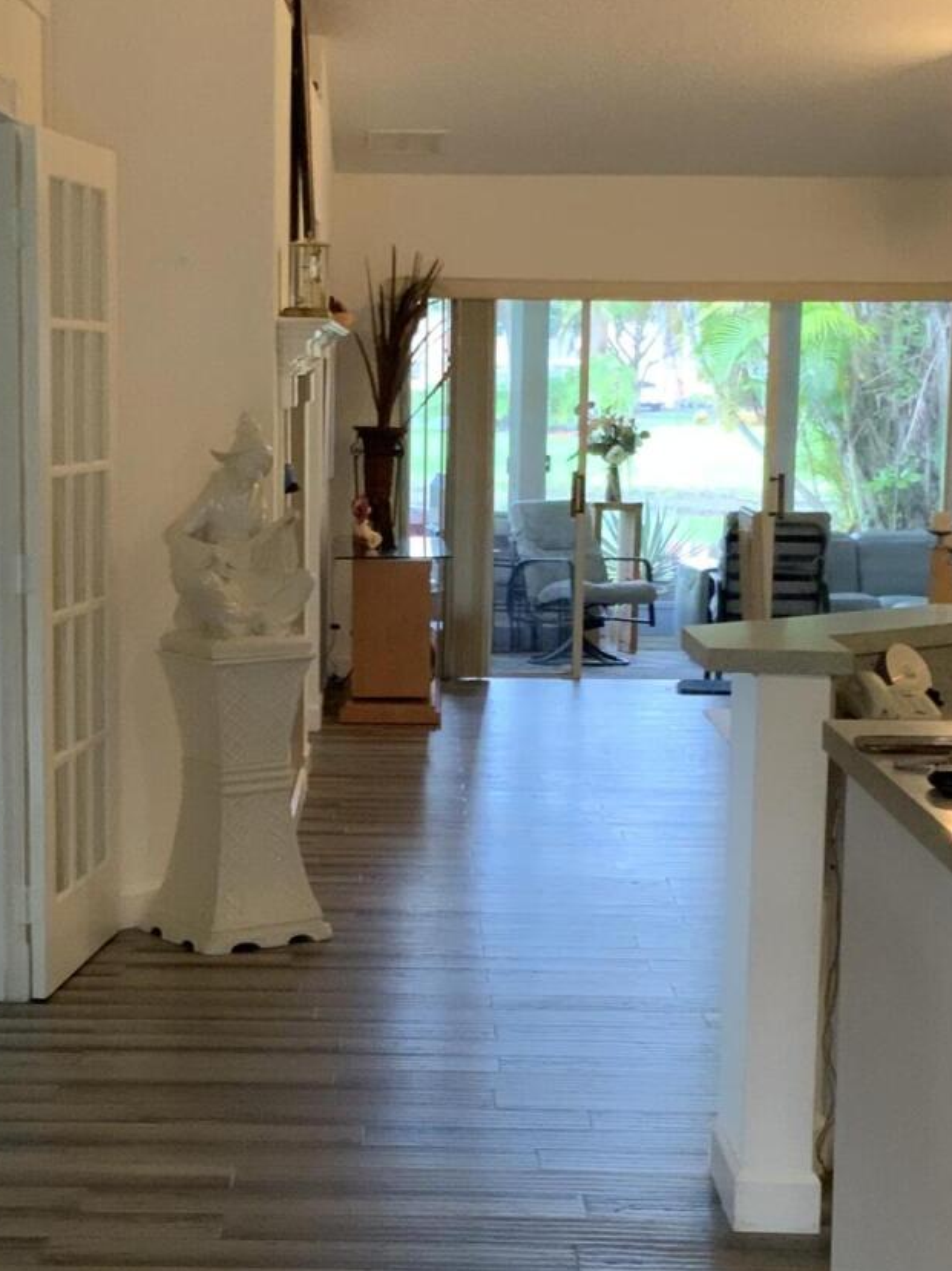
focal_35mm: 70
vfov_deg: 27.7
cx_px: 368
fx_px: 2569
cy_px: 762
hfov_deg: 21.0
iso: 200
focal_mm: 3
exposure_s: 1/60
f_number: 1.8
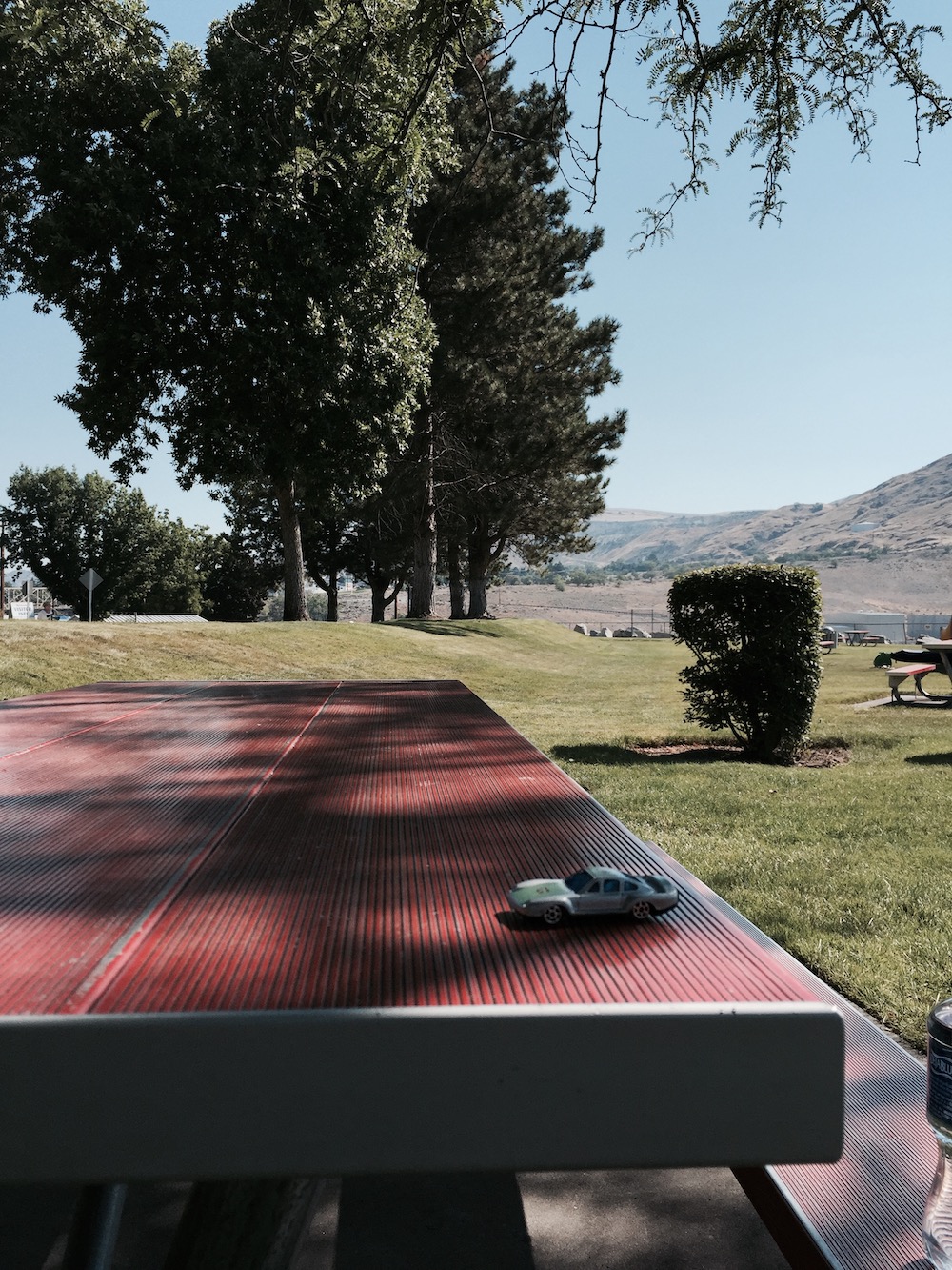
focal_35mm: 29
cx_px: 476
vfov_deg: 61.7
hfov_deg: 48.2
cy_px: 635
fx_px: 1063
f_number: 2.2
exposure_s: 1/2083
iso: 32
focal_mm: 4.15
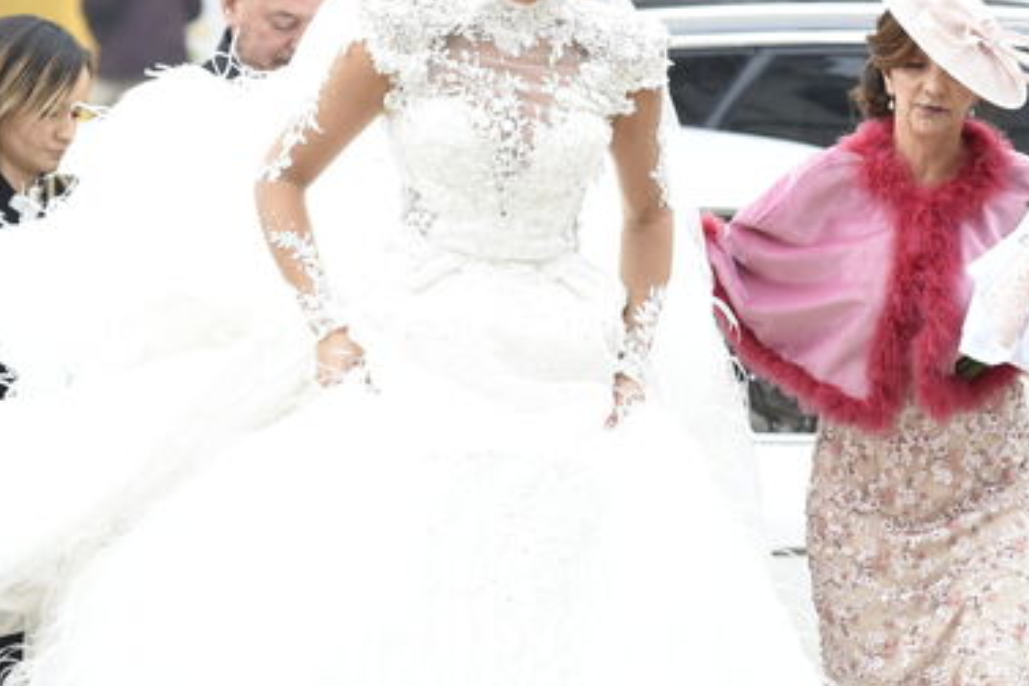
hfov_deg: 6.3
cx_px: 618
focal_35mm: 326
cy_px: 170
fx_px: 9317
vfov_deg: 4.2
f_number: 4.5
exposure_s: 1/640
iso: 800
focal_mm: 155
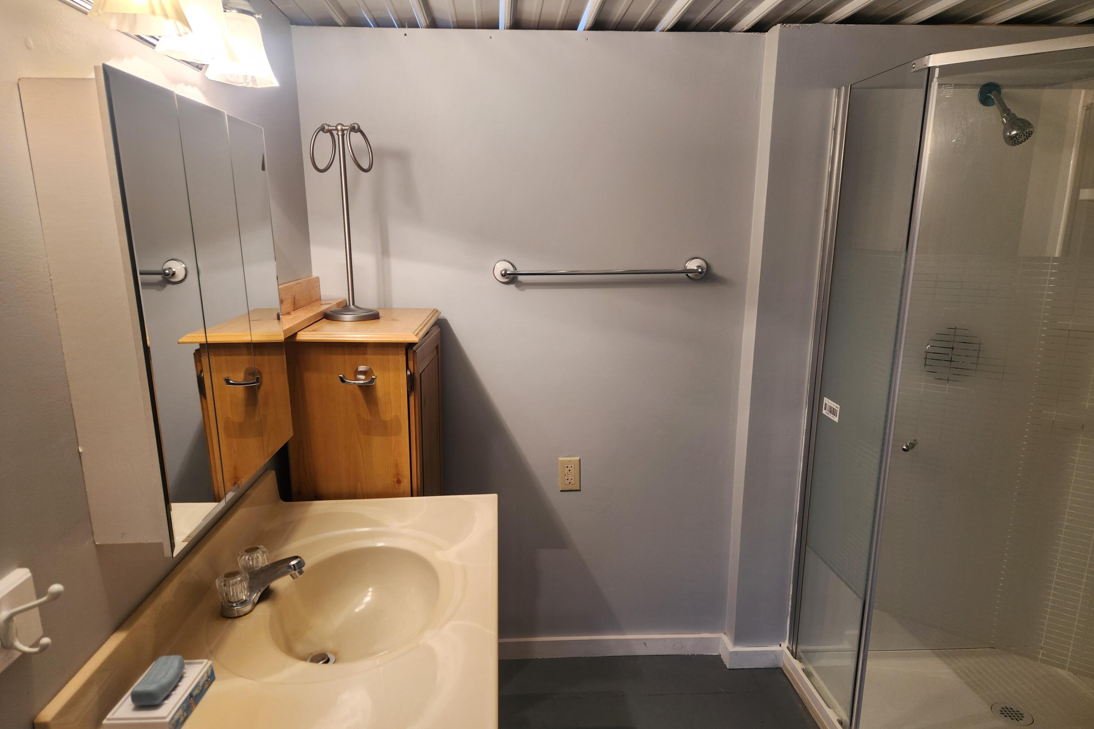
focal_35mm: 24
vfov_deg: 53.0
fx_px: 729
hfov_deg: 73.7
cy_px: 411
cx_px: 548
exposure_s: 1/120
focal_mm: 5.4
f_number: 1.8
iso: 50
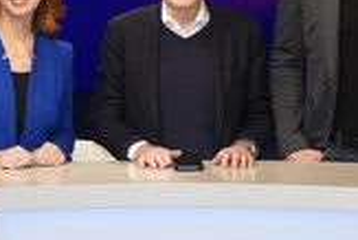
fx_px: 936
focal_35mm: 94
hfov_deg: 21.7
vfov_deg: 14.5
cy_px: 70
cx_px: 164
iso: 2000
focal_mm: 34
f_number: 5.6
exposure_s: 1/125
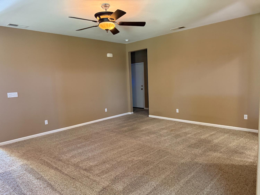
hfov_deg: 71.6
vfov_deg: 56.8
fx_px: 180
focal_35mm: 24
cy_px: 98
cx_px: 130
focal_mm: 6.76
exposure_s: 1/60
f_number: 1.78
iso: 800
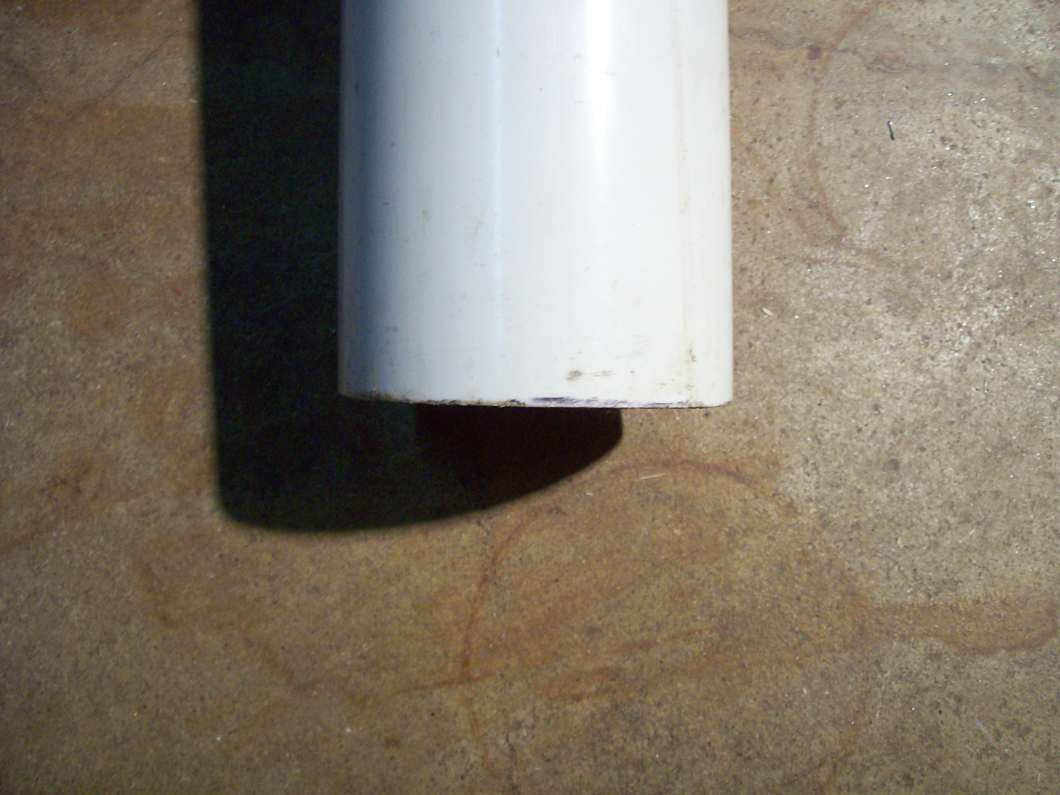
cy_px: 388
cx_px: 542
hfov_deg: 50.1
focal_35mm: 37
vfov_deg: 38.7
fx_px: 1133
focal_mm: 6
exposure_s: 1/32
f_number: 2.7
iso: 107
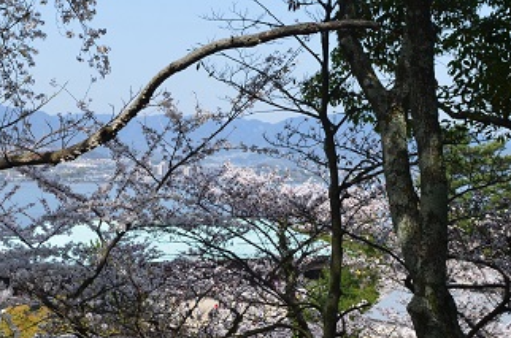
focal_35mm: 62
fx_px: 878
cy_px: 249
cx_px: 144
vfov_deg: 21.6
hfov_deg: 32.0
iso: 140
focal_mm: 18
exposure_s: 1/125
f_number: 11
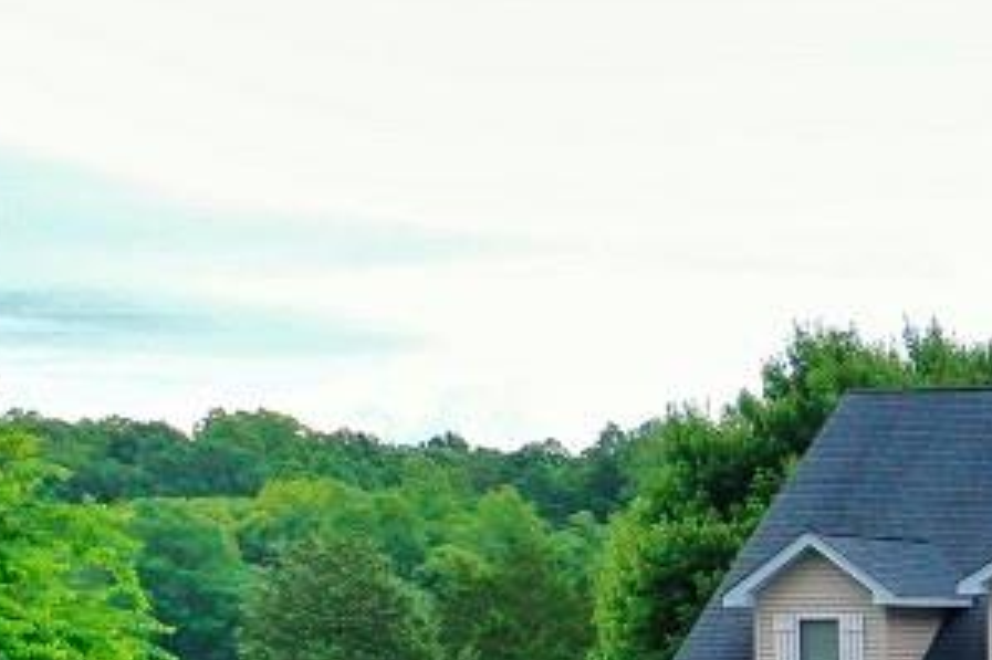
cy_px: 852
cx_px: 1433
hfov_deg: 19.0
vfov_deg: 13.7
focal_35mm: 96
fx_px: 2644
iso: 100
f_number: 4
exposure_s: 1/120
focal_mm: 10.26
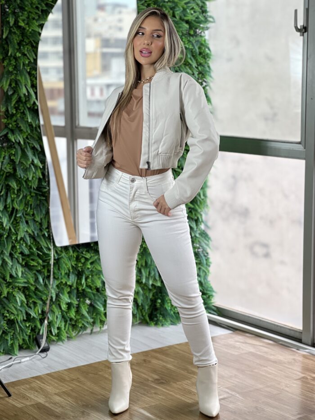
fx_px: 934
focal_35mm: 77
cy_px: 210
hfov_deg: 19.1
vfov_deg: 25.3
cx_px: 158
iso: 64
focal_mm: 9
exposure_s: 1/120
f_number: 2.8
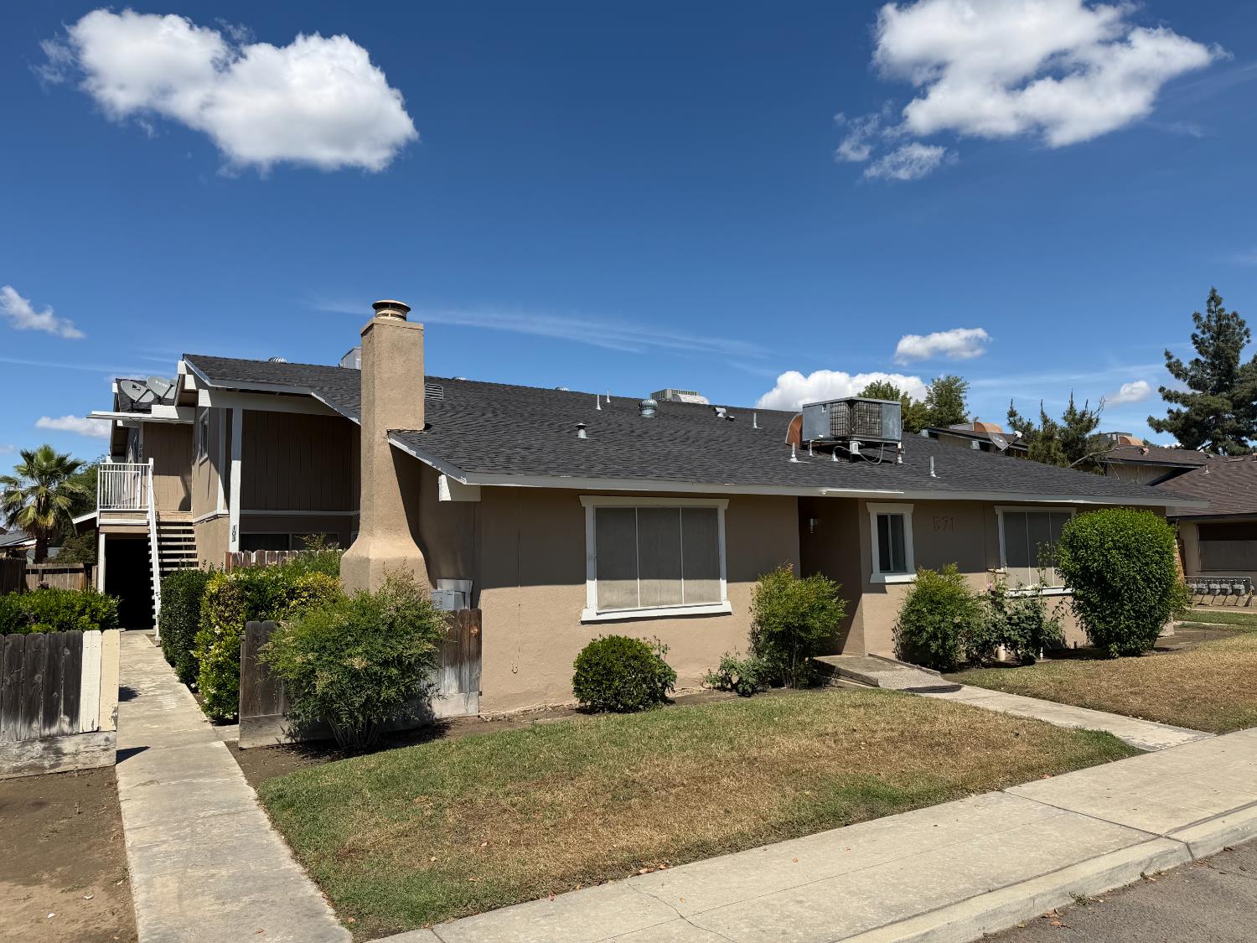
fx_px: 872
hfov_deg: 71.6
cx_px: 628
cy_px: 472
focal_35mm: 24
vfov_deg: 56.8
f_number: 1.78
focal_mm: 6.76
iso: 80
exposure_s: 1/6711
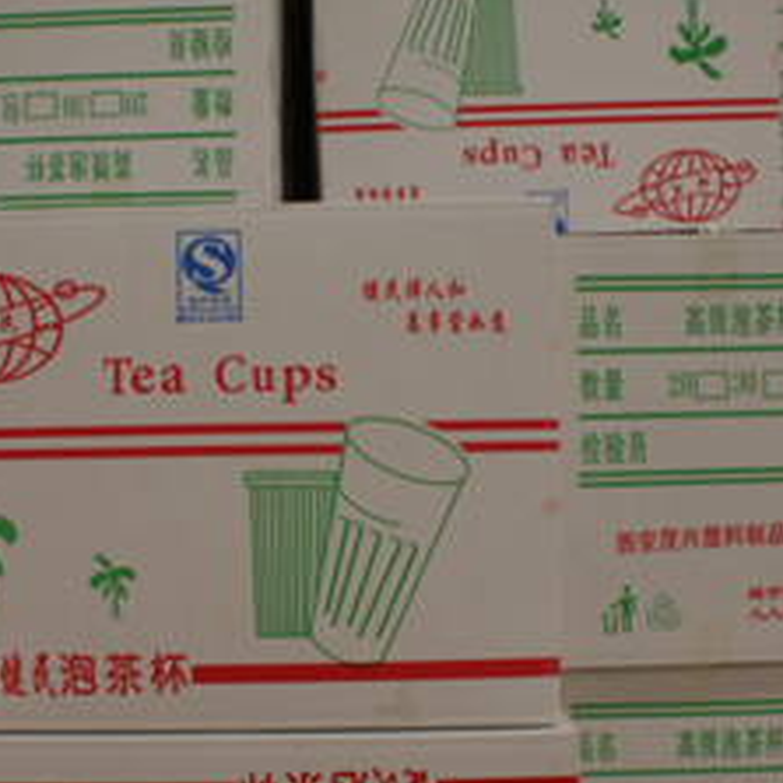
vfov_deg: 29.9
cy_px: 485
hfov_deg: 29.9
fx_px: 1459
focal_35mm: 57
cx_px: 295
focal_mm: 20
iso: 100
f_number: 4
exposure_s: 1/125
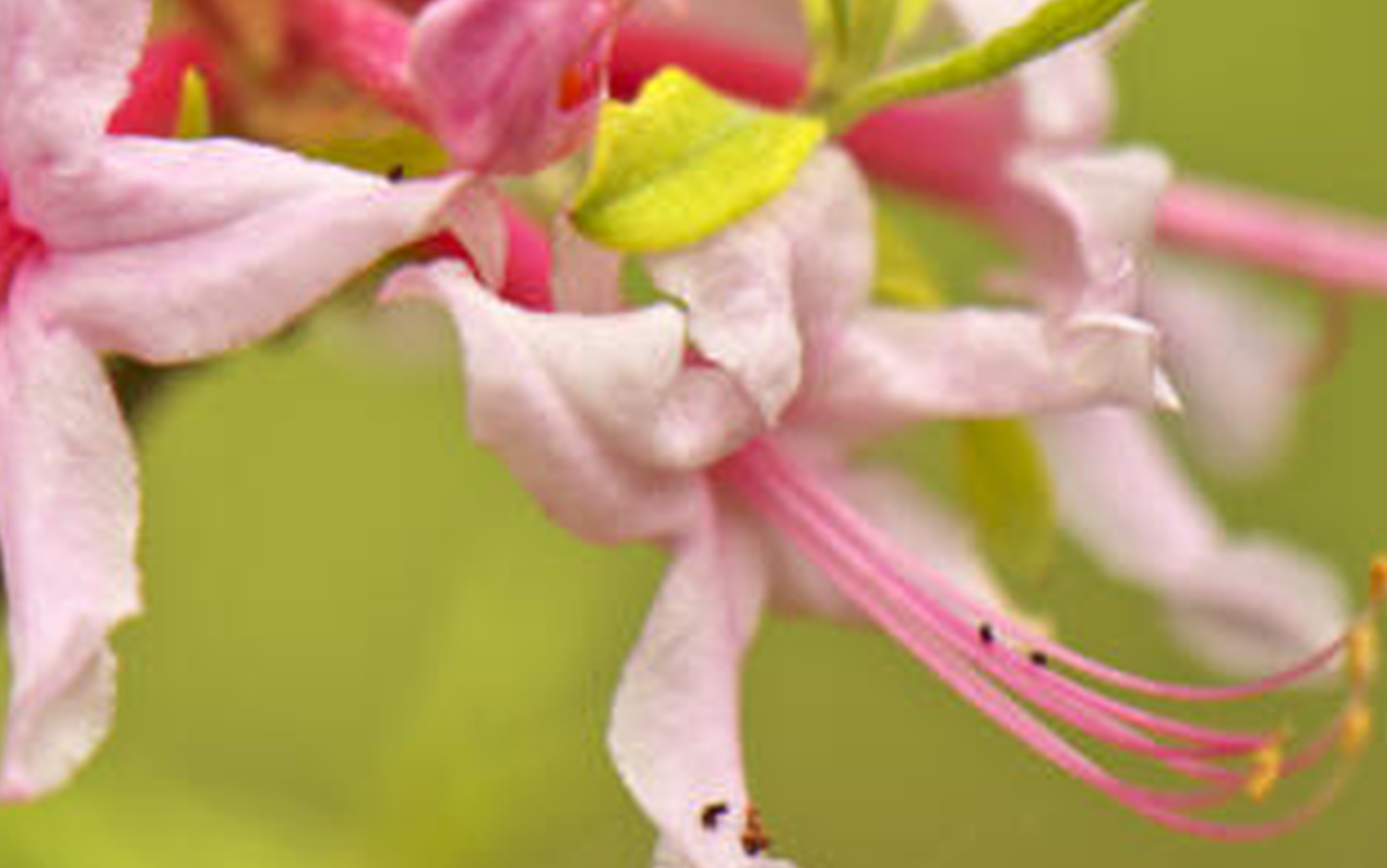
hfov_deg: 8.4
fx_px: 9453
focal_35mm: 250
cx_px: 242
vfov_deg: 5.2
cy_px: 60
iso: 100
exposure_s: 1/1000
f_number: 4
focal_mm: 85
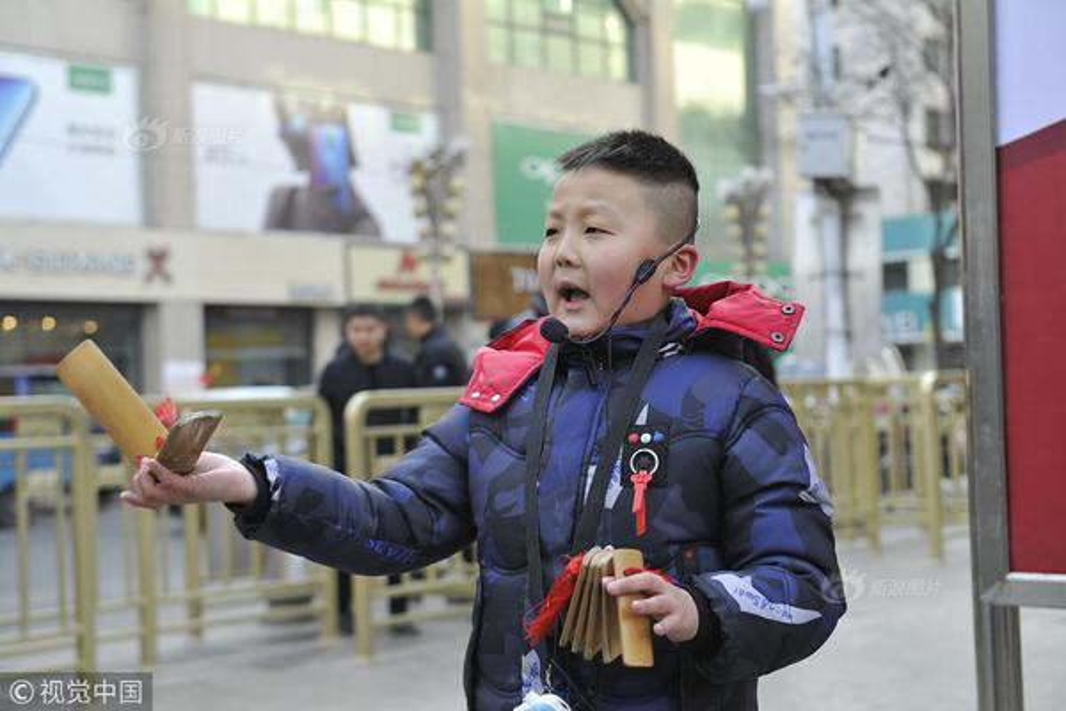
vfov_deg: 23.4
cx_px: 533
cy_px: 356
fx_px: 1717
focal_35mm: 58
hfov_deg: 34.5
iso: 720
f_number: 4
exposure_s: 1/320
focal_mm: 58
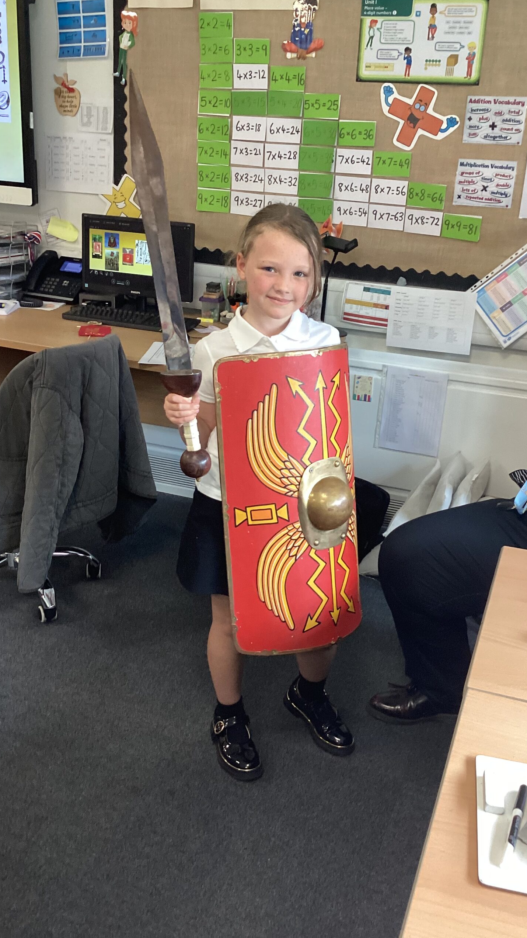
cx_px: 284
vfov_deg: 58.0
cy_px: 468
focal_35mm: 34
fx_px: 845
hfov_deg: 34.6
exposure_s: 1/60
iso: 200
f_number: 2.4
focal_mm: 3.3
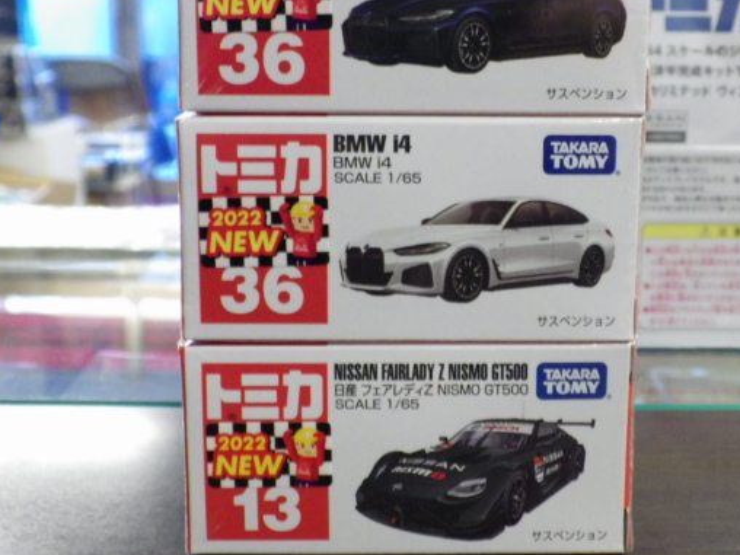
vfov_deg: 23.2
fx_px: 1347
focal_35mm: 63
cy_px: 220
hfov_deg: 30.7
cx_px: 431
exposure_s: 1/40
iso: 800
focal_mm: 9
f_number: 3.8
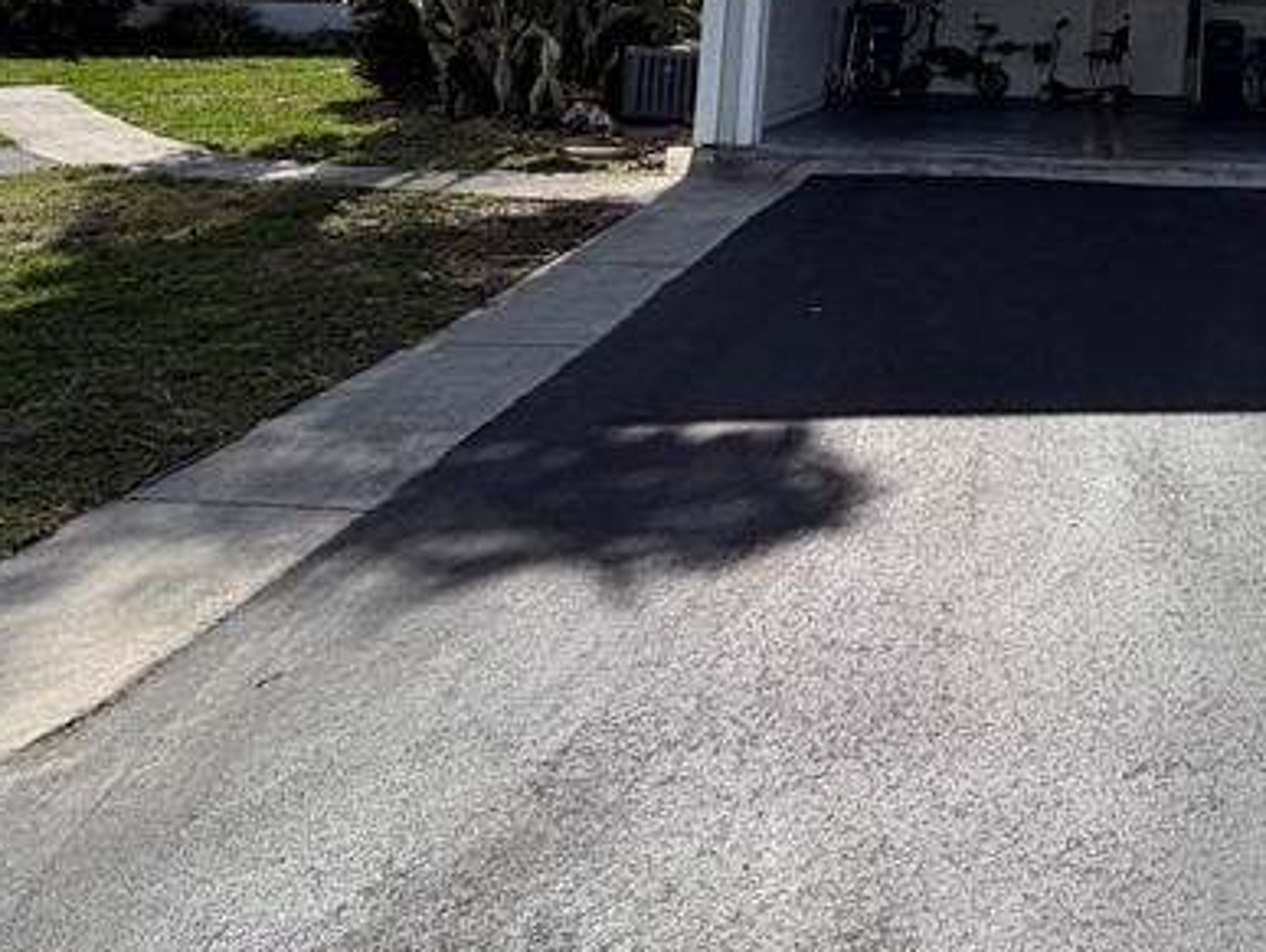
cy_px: -46
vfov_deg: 34.4
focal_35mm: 37
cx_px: 1345
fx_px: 1354
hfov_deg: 41.5
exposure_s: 1/1312
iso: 25
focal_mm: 2.22
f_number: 2.2
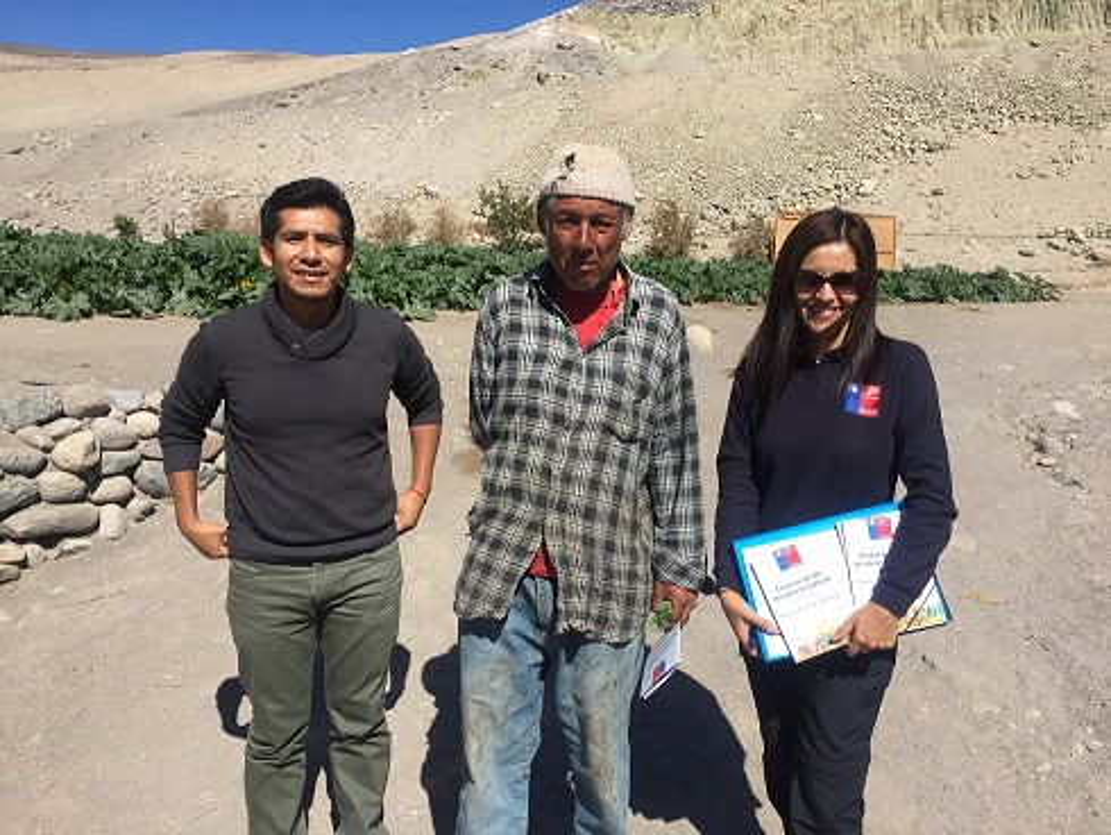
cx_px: 556
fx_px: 931
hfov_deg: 61.6
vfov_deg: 48.3
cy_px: 418
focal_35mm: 29
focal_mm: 4.15
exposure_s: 1/1980
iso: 32
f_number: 2.2
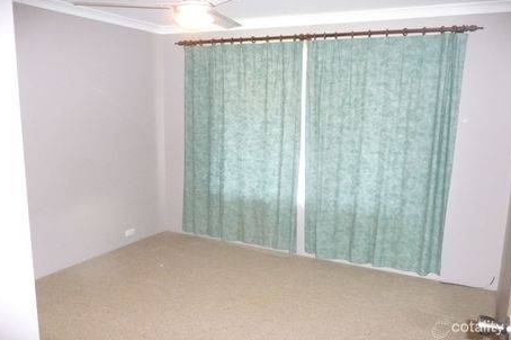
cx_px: 258
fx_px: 411
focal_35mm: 29
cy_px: 174
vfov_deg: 44.9
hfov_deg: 63.7
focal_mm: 4.7
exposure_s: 1/30
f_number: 3.3
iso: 1000
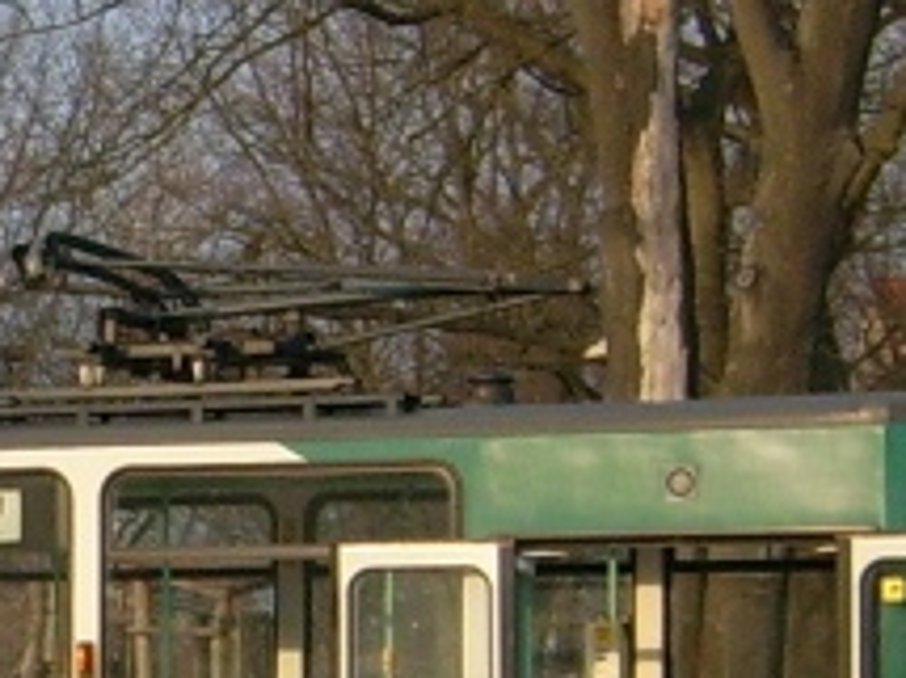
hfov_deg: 11.5
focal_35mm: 167
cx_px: -346
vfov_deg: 8.9
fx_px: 4368
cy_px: 564
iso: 50
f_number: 2.8
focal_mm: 5.95
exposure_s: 1/420
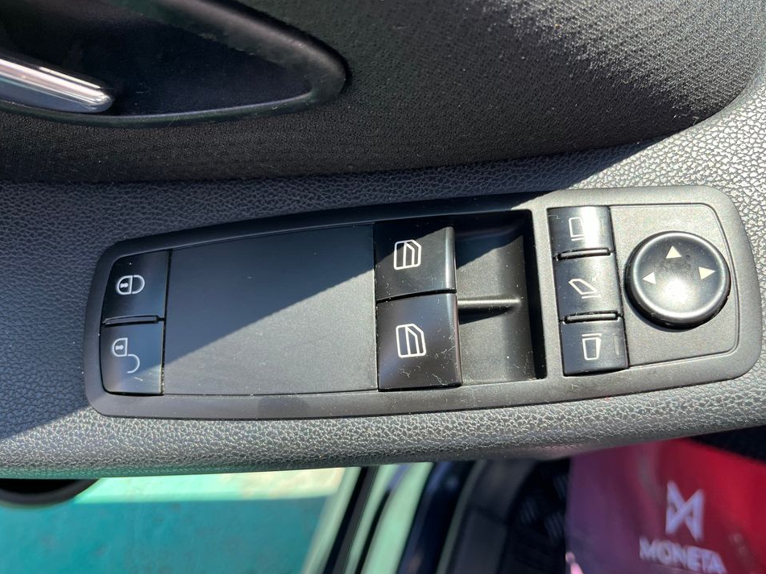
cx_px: 410
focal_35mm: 28
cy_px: 308
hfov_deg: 63.4
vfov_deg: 49.7
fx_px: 620
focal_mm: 5.1
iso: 50
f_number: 1.6
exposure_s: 1/430
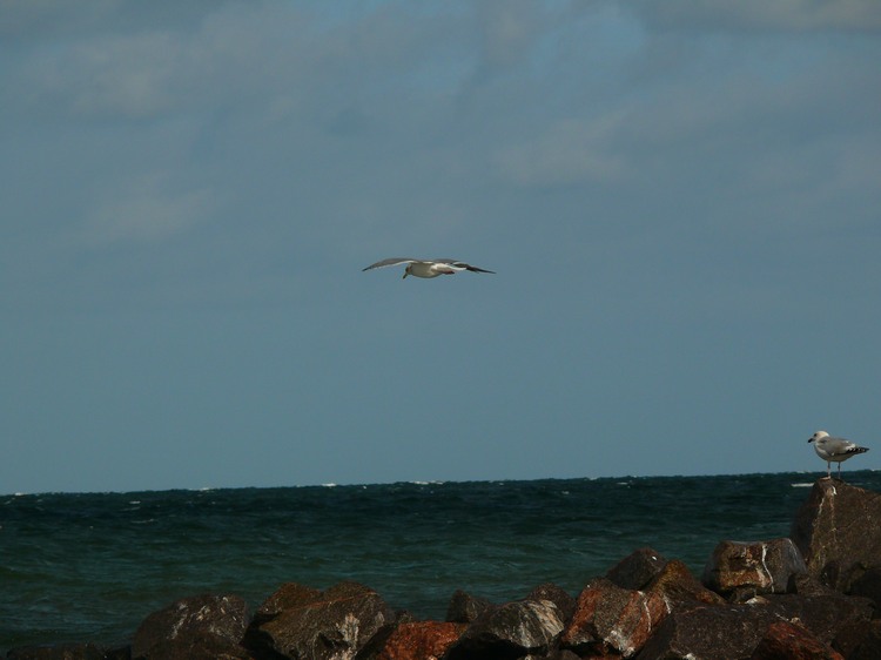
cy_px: 330
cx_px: 440
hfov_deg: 5.5
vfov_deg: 4.1
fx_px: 9185
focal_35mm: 361
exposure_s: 1/320
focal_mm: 76.3
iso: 100
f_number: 5.6
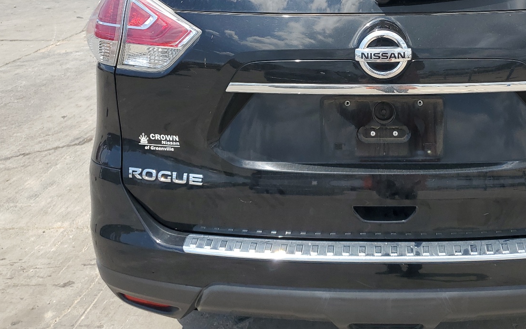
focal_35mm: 40
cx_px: 378
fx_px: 573
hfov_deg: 47.9
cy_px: 65
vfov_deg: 31.2
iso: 50
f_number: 1.5
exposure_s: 1/2500
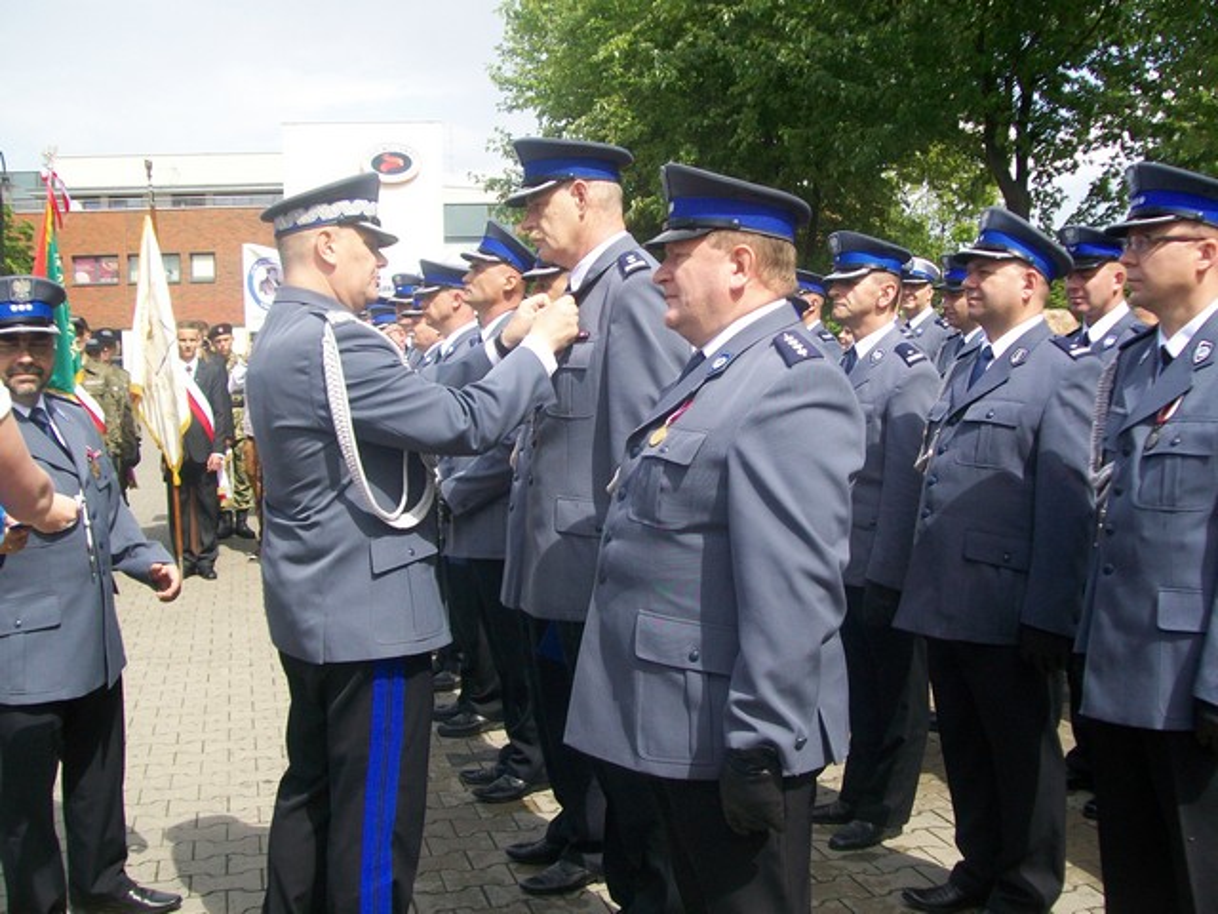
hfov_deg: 51.4
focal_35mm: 36
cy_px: 457
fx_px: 1267
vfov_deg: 39.7
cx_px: 609
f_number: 2.7
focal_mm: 6
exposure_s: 1/640
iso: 64
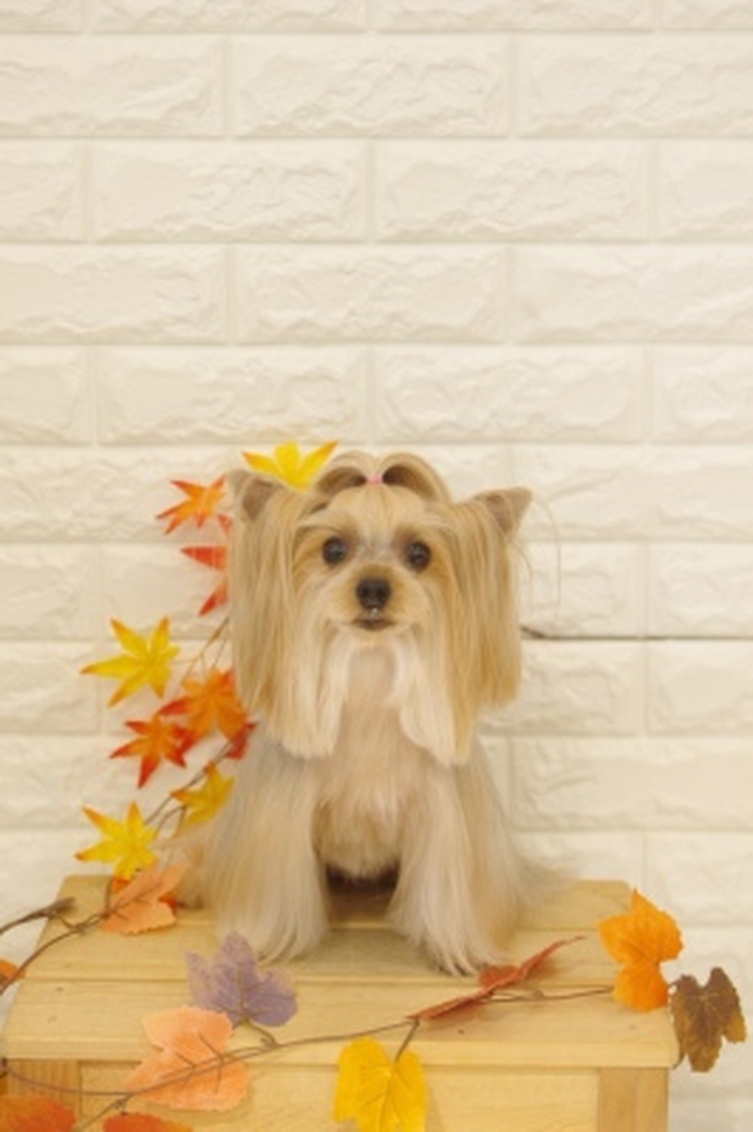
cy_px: 566
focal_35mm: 75
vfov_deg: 27.0
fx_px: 2357
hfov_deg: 18.2
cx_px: 376
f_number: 2.8
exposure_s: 1/100
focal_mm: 50
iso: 640
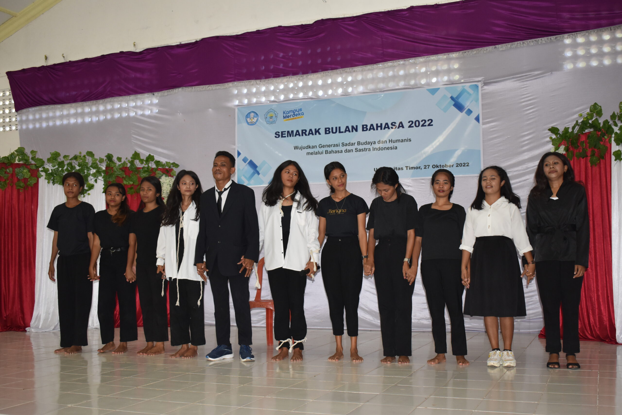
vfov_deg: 34.2
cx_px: 311
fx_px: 674
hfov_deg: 49.6
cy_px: 208
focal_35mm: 39
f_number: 4
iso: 800
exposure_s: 1/60
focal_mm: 26
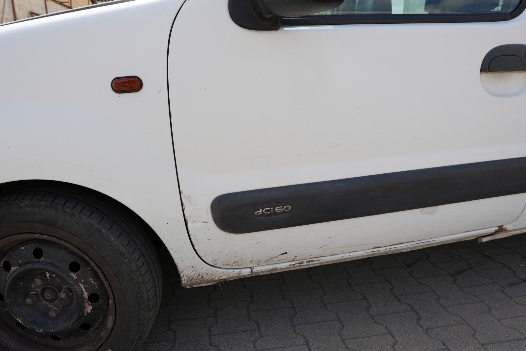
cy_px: 176
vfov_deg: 53.1
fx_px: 351
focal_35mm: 24
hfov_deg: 73.7
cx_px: 263
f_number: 4.5
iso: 100
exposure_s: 1/400
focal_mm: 16
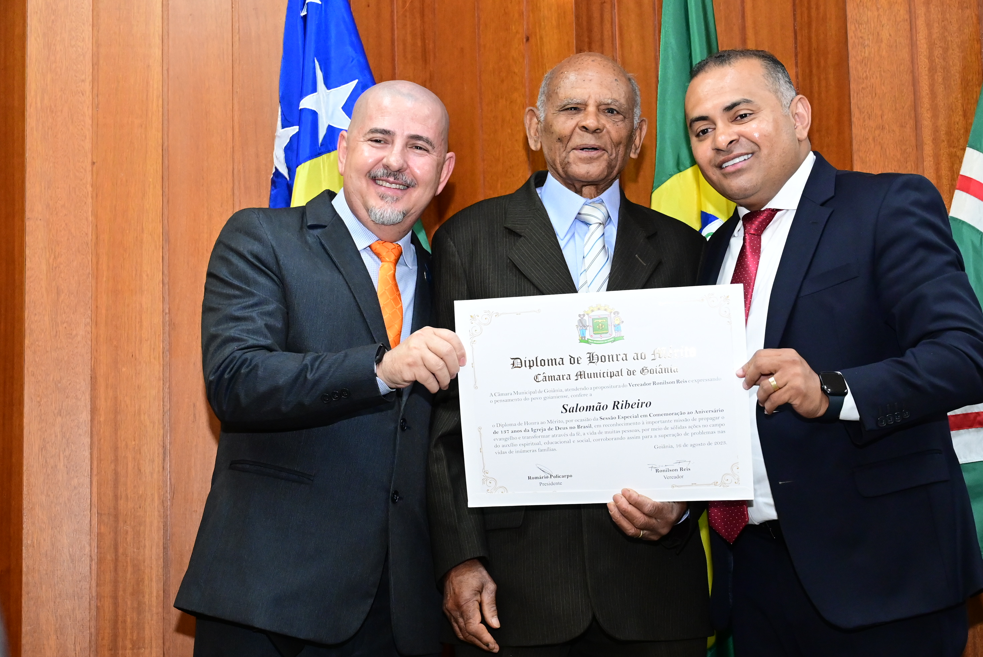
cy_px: 328
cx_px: 492
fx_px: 1831
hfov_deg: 30.1
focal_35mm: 67
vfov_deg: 20.3
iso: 4000
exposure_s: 1/125
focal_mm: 45
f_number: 4.5
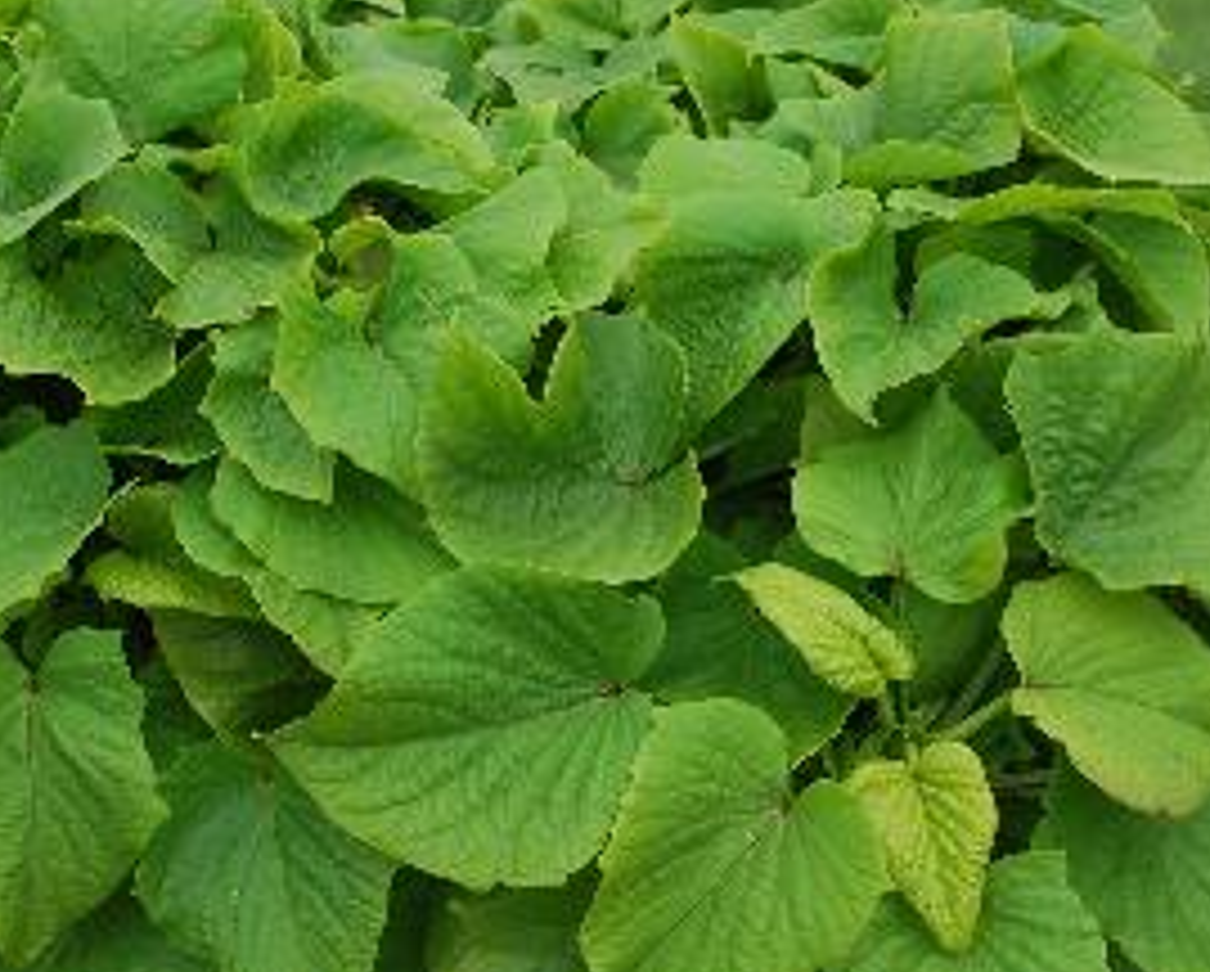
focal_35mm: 61
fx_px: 2177
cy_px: 562
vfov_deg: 25.1
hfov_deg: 31.0
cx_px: 706
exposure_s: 1/60
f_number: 8
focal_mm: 29
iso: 110
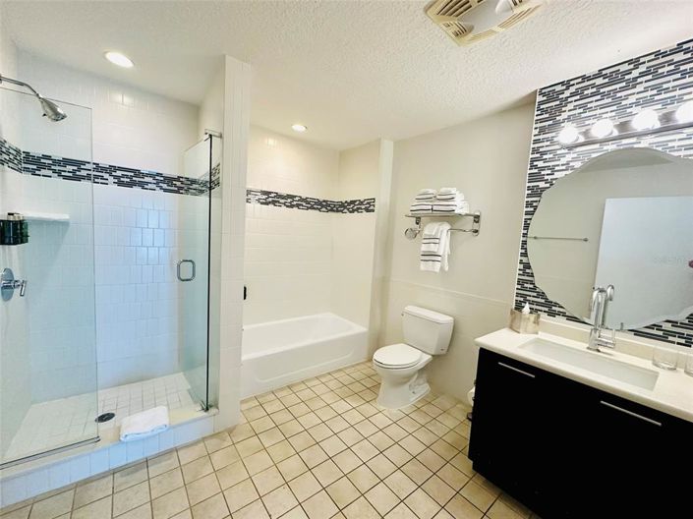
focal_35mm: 14
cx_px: 346
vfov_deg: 85.6
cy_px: 260
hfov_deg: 102.1
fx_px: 280
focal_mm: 2.22
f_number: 2.2
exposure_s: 1/120
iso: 250
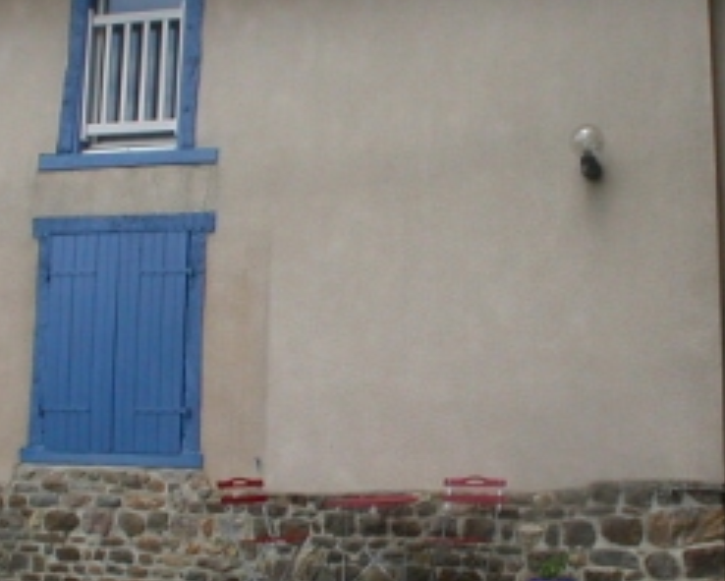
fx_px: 2211
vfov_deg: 15.0
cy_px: 319
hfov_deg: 18.6
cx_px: 398
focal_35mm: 103
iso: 100
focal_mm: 7.85
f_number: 7.5
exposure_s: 1/300
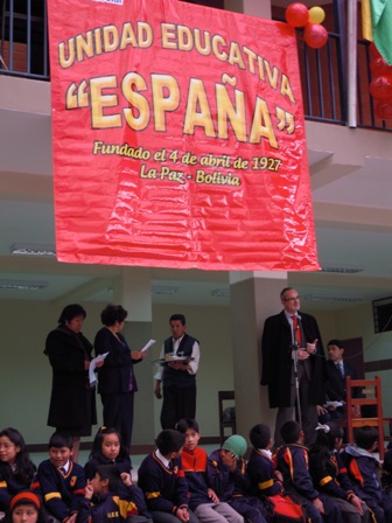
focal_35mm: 54
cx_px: 196
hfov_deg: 27.0
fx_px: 815
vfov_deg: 35.5
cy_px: 262
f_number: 3.7
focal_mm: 9.6
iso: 100
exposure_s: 1/50
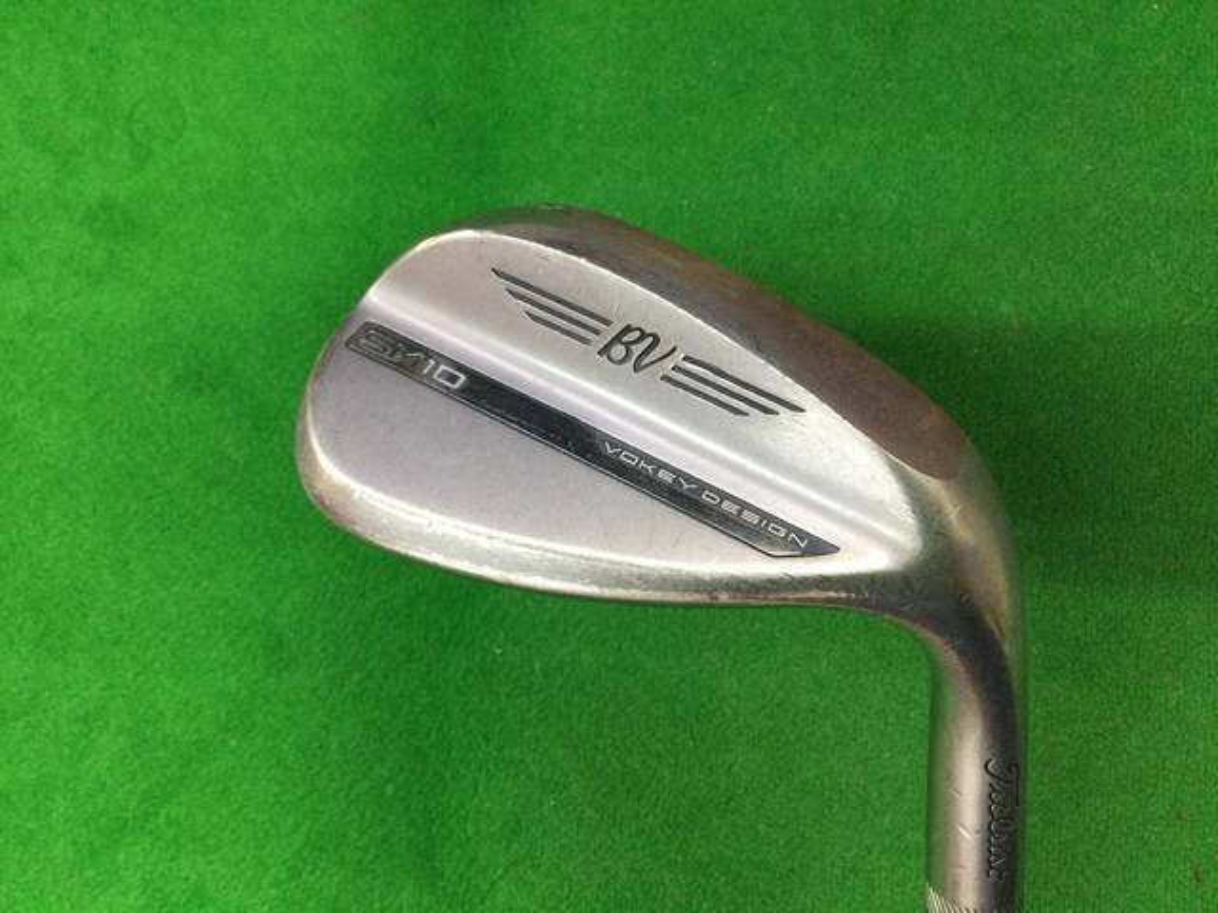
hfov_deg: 58.4
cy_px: 456
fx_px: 1091
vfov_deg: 45.4
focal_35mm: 31
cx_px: 609
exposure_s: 1/30
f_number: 2.4
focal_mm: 3.3
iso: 80
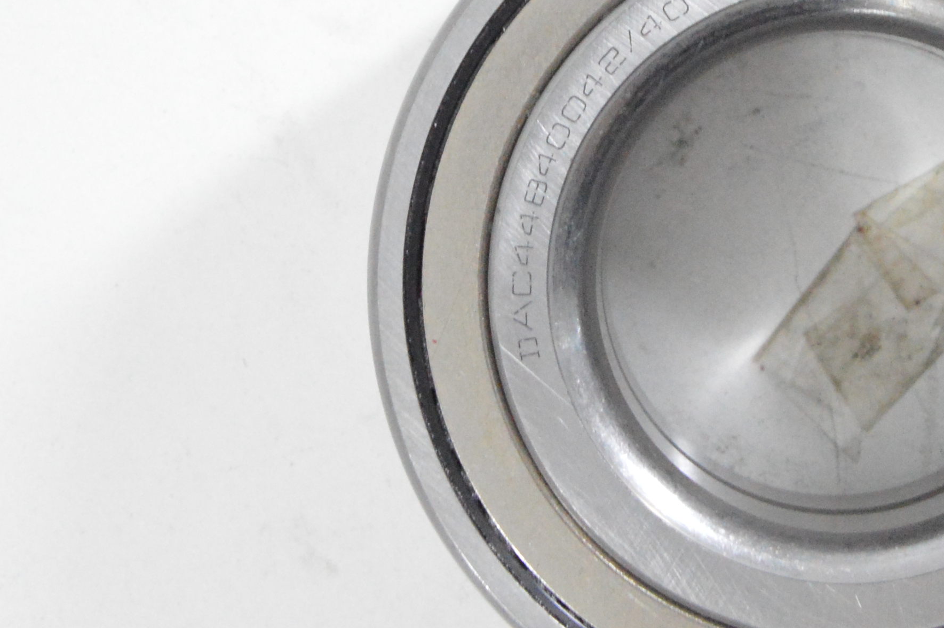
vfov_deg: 8.9
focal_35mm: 153
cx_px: 683
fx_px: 4008
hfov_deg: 13.4
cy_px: -64
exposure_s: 1/100
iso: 3200
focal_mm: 30
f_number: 7.1
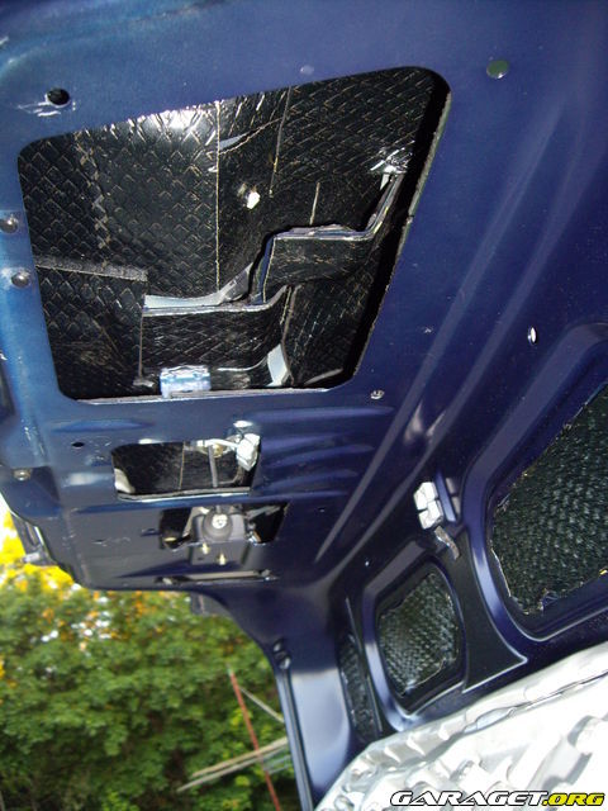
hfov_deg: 37.7
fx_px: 890
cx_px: 304
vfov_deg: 49.0
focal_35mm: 38
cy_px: 406
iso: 200
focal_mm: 6.2
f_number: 2.7
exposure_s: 1/40
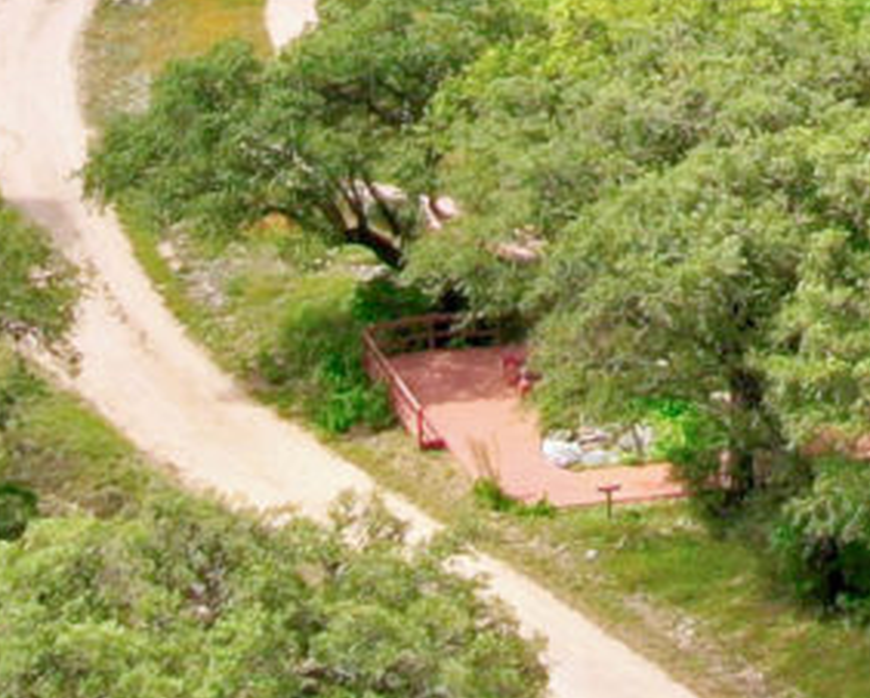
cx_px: 1166
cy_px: -686
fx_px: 4561
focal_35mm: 177
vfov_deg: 8.3
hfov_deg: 10.6
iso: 100
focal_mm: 4.5
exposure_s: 1/1600
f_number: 2.8
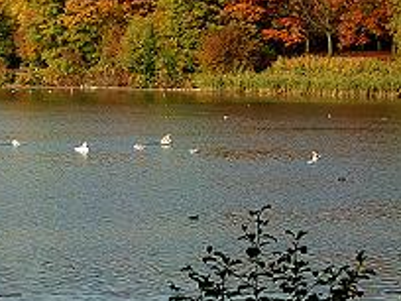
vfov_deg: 10.7
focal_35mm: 138
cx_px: 71
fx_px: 1599
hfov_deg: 14.2
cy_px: 68
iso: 80
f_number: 4.1
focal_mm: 11
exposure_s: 1/320
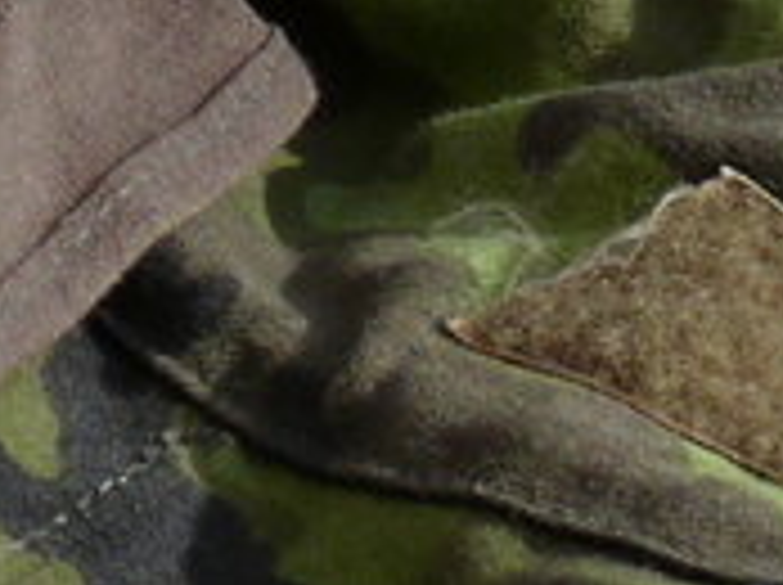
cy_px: -1436
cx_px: -1134
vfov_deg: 5.6
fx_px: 5466
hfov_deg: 7.6
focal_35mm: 242
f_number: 6.3
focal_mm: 7.4
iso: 100
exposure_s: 1/400
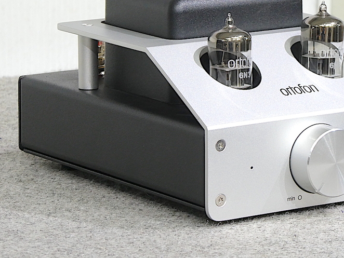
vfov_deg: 6.4
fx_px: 2306
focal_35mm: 232
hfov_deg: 8.5
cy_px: 89
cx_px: 220
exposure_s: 1/6
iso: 200
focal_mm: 28.7
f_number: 5.5
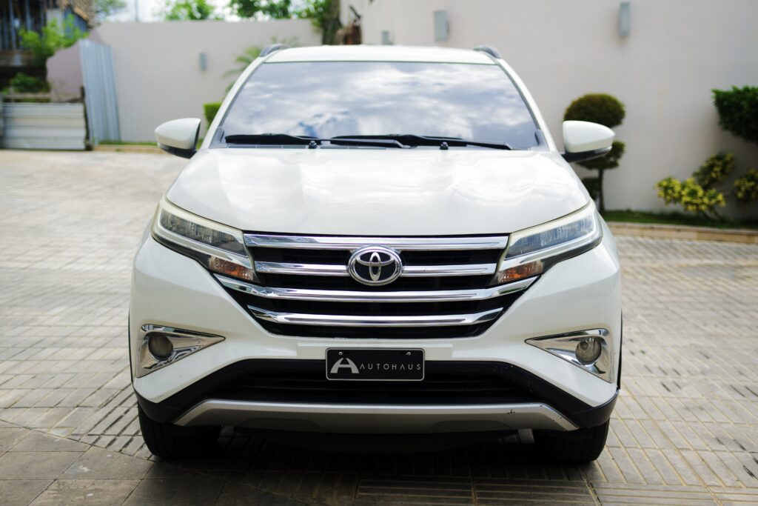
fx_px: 979
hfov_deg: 42.3
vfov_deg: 29.0
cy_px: 253
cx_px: 379
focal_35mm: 46
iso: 80
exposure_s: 1/1600
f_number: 1.8
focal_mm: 31
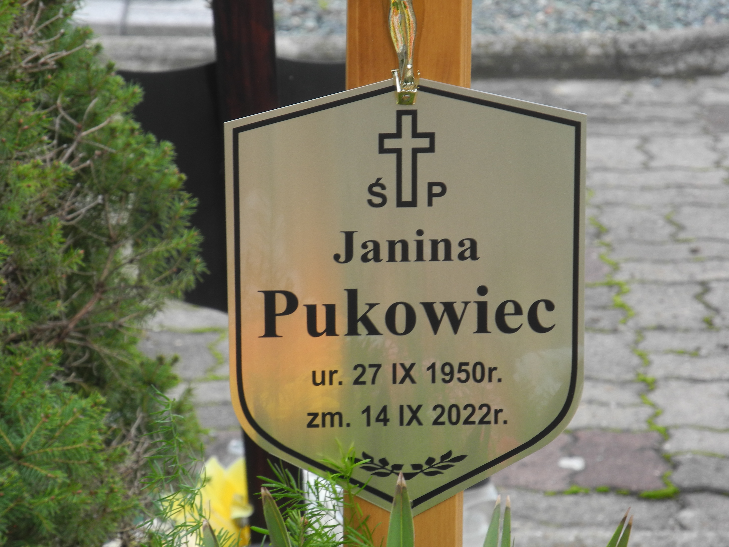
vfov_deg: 7.4
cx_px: 364
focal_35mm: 200
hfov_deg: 9.9
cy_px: 274
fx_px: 4212
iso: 100
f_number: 5.6
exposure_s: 1/50
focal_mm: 42.6
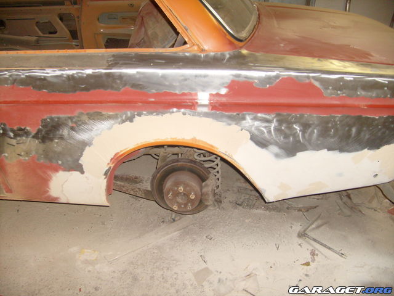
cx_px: 197
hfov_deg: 52.6
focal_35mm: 35
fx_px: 398
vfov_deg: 40.7
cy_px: 148
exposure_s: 1/45
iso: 100
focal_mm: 5.8
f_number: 2.8
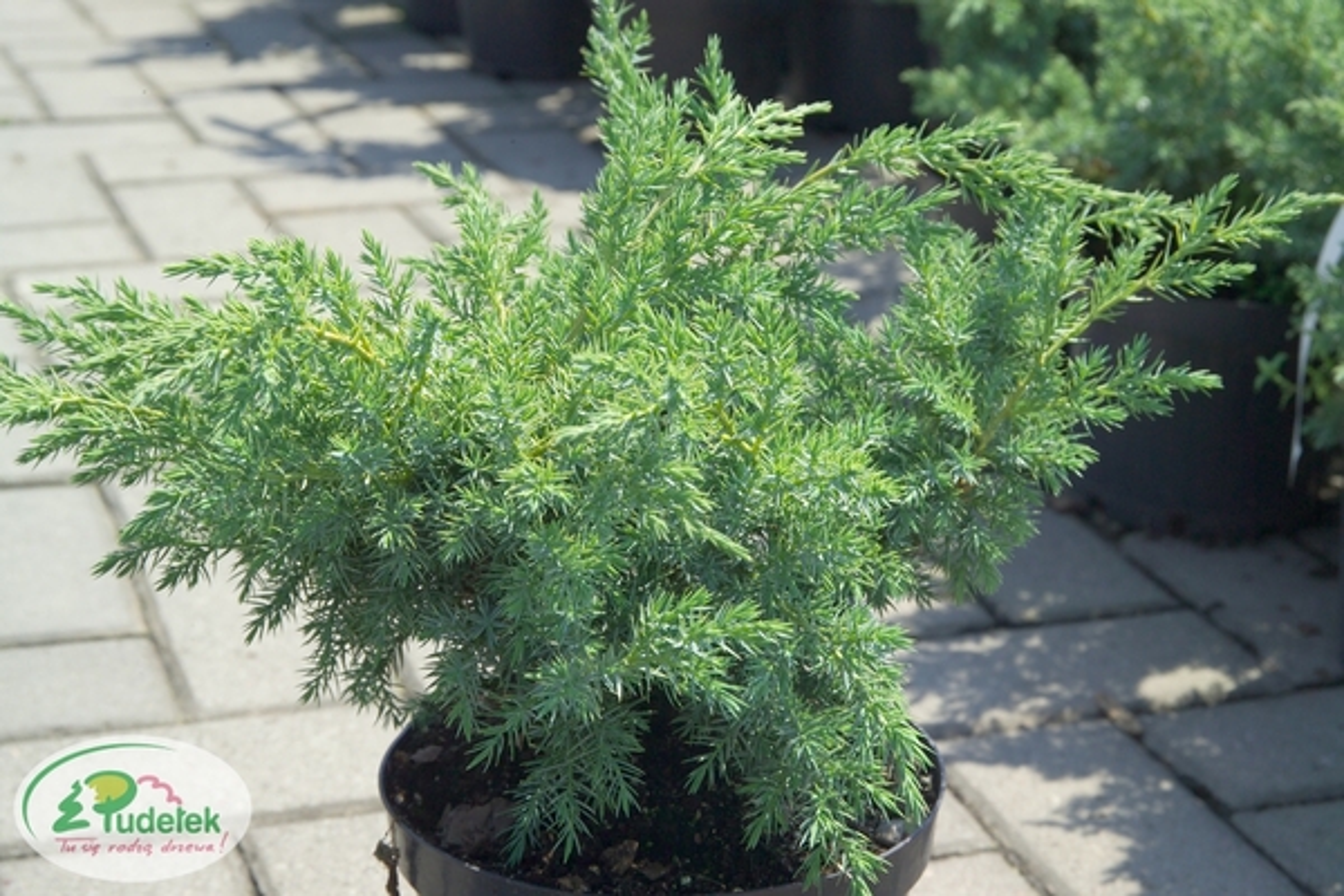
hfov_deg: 26.0
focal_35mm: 78
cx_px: 672
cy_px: 448
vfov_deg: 17.5
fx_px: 2912
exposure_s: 1/90
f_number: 13
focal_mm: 78
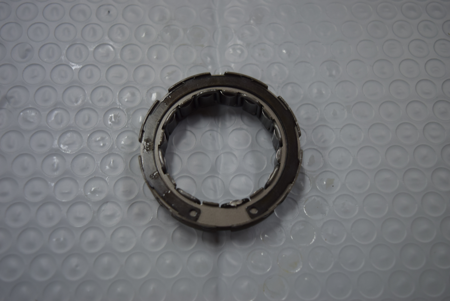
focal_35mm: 38
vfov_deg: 35.6
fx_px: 469
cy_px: 150
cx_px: 225
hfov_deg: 51.2
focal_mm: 25
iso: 400
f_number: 4
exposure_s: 1/125
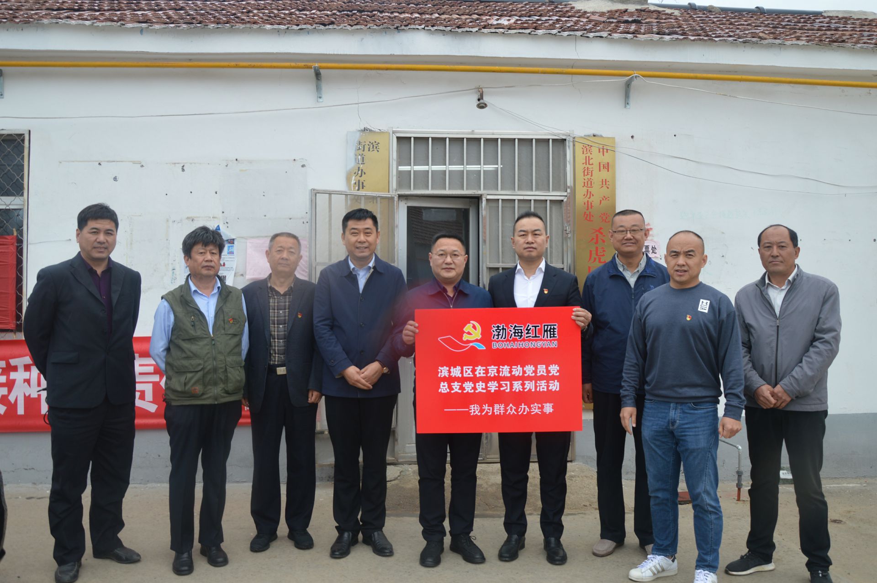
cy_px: 292
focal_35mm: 32
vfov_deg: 41.6
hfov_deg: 59.5
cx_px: 438
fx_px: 767
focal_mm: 21
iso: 160
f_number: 5.6
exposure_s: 1/125
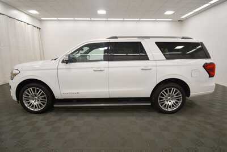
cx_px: 114
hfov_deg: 90.0
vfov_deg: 67.4
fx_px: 114
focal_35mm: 18
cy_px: 76
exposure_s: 1/250
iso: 640
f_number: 4.8
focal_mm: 12
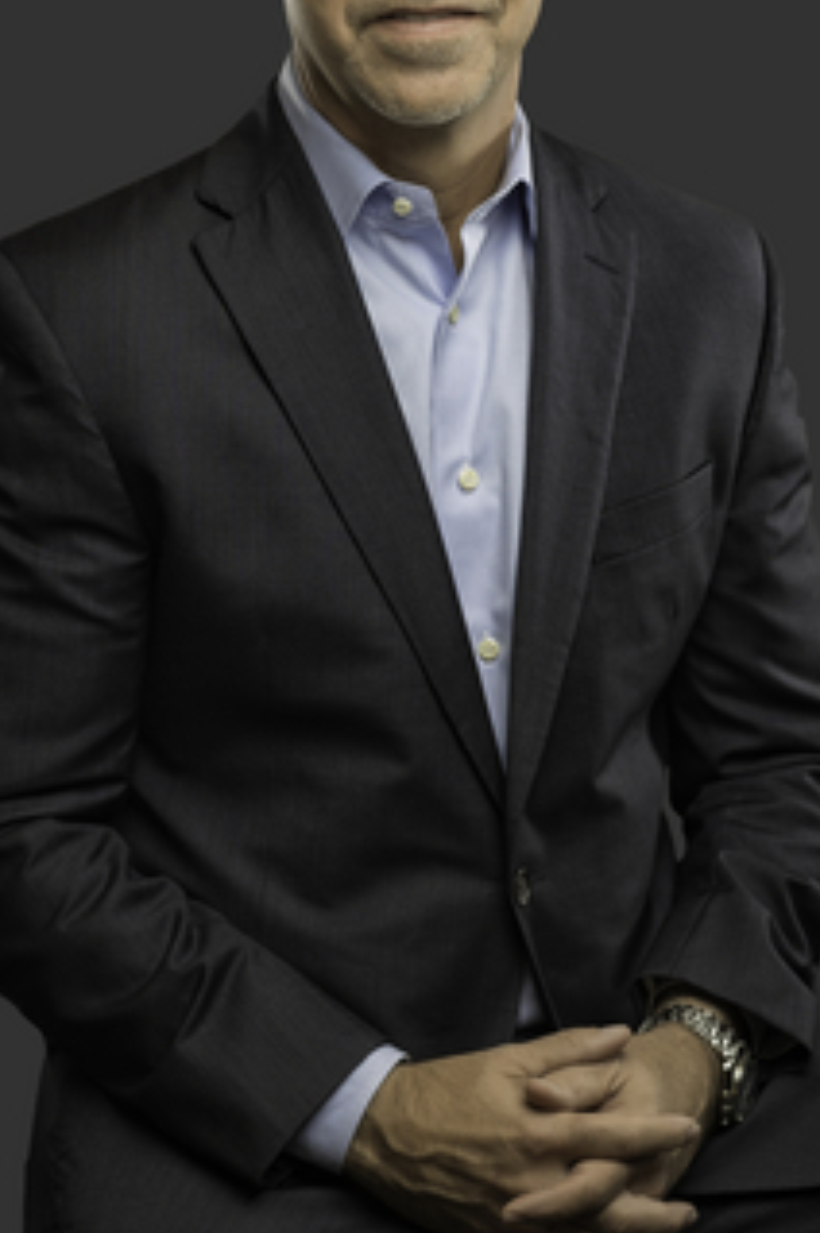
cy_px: 510
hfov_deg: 10.7
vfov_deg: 16.0
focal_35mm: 128
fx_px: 4383
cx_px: 406
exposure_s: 1/100
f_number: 7.1
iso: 200
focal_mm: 85
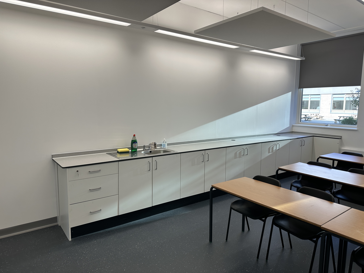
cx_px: 182
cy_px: 136
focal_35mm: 24
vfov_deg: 56.8
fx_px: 252
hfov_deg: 71.6
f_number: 1.78
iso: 64
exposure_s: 1/196
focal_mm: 6.86
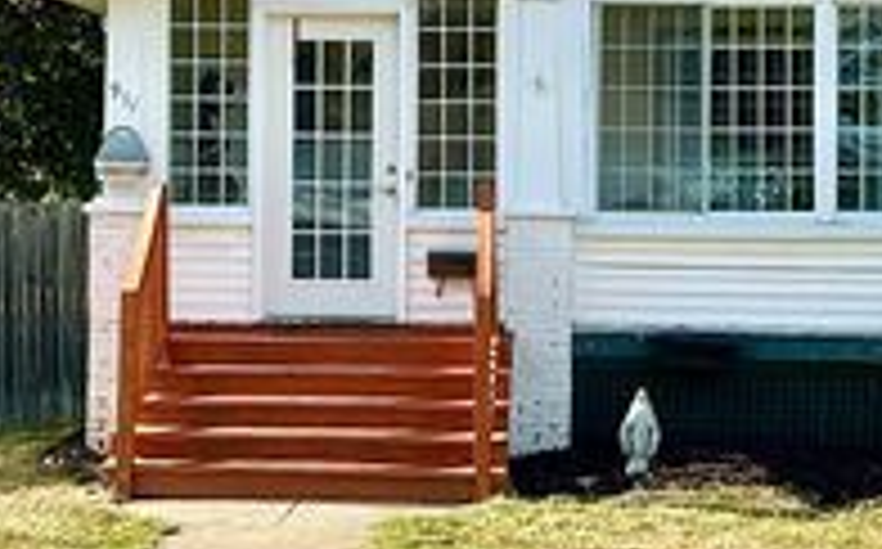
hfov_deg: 31.3
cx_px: 585
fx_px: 1561
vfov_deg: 19.5
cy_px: 34
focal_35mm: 65
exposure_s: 1/2967
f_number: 1.78
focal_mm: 6.86
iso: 80
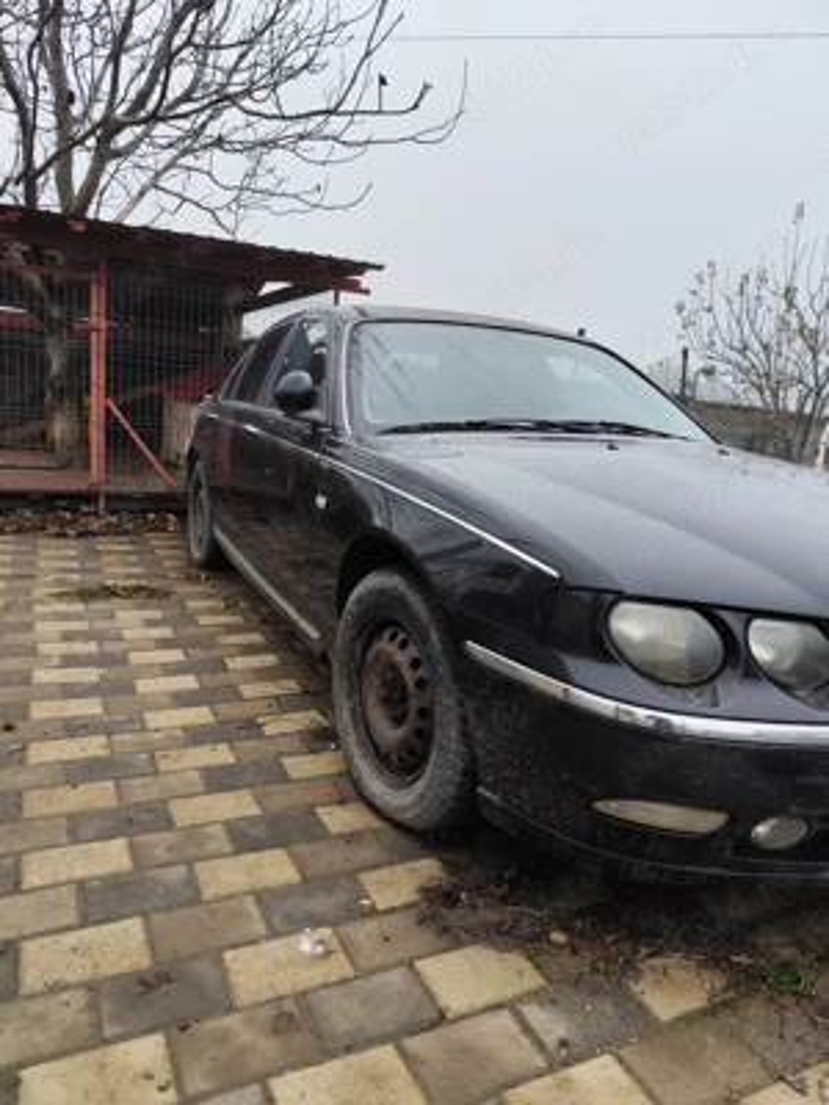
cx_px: 414
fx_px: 734
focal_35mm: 23
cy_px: 552
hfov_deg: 58.9
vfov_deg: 73.9
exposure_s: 1/179
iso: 50
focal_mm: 6.14
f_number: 1.65
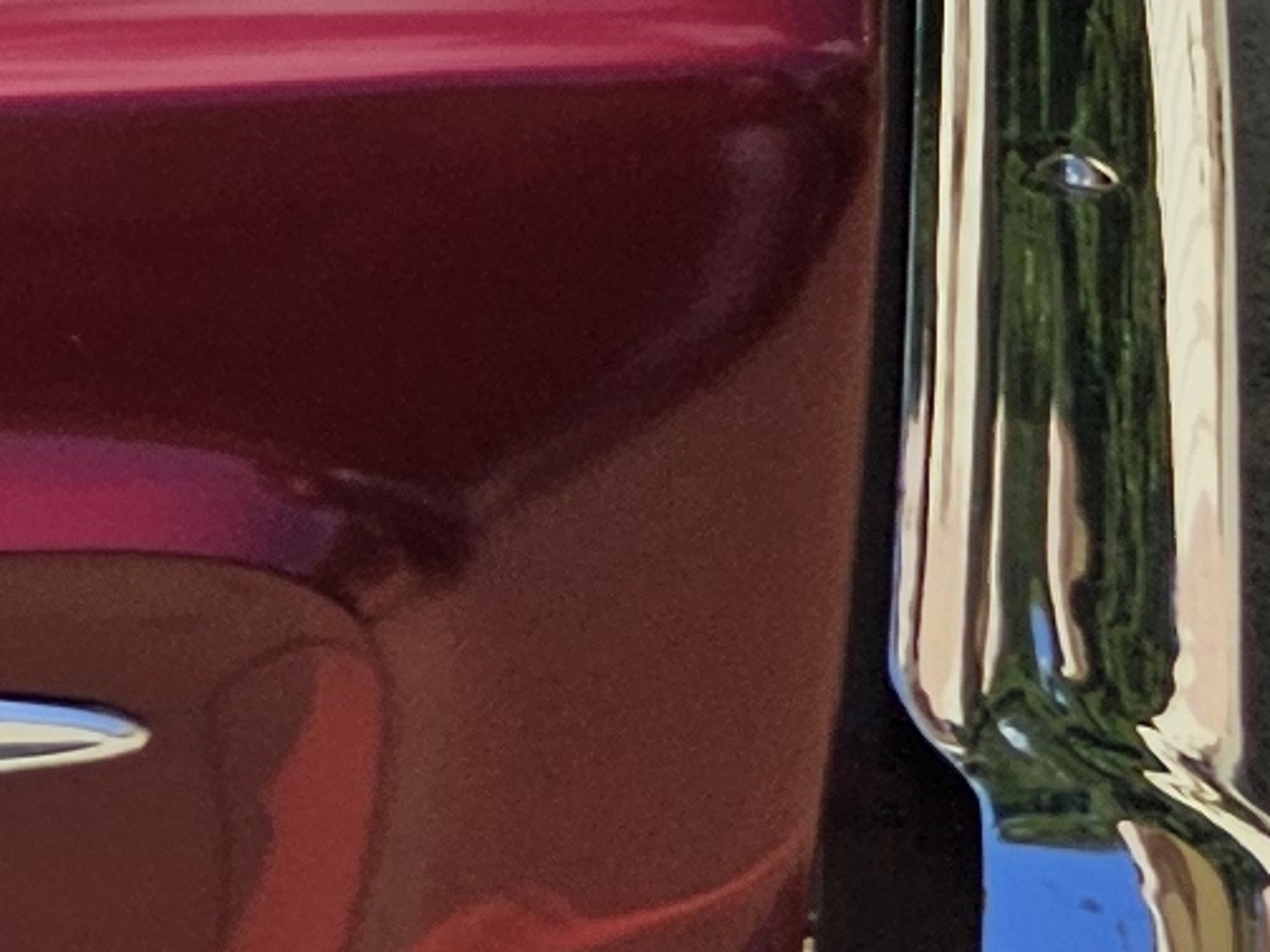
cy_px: -914
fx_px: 6712
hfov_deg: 8.1
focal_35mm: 183
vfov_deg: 7.8
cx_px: -3277
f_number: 1.7
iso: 10
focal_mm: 6.3
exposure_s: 1/968
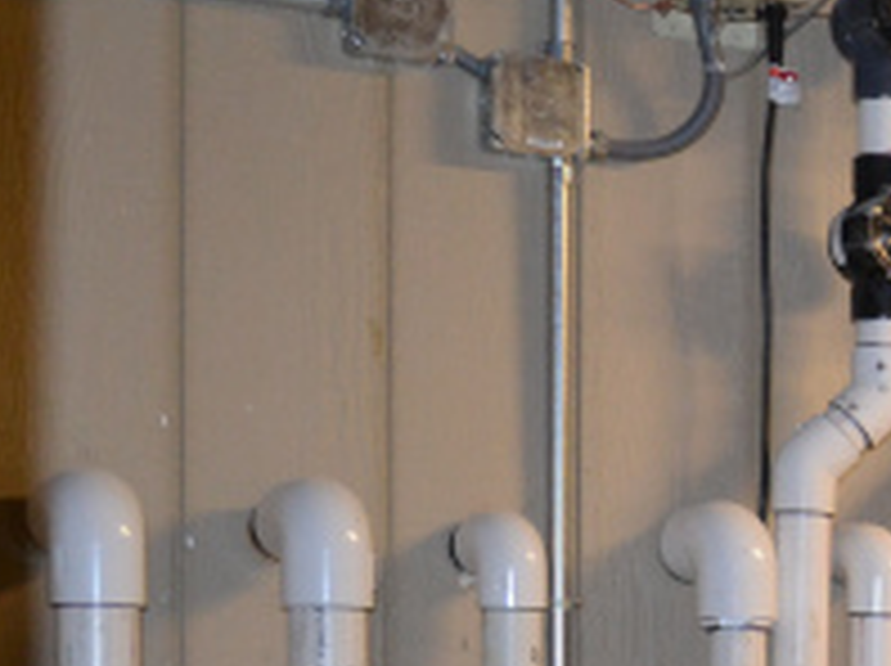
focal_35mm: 105
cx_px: 1728
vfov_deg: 13.6
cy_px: 812
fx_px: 2699
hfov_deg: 15.4
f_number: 3.5
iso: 1000
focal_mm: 18
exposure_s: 1/60
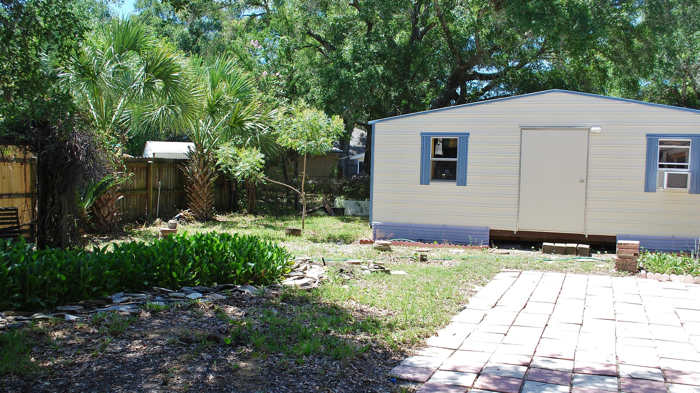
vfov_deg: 36.7
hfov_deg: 61.0
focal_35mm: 32
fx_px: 594
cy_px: 212
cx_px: 351
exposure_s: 1/160
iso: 100
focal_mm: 20
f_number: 6.3
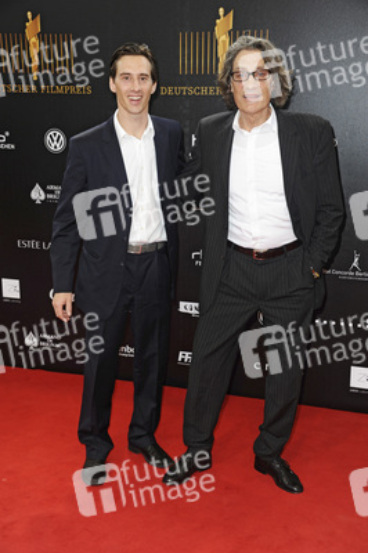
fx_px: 737
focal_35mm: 48
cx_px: 184
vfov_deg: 41.1
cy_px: 276
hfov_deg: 28.0
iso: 500
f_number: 6.3
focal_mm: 48
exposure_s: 1/160
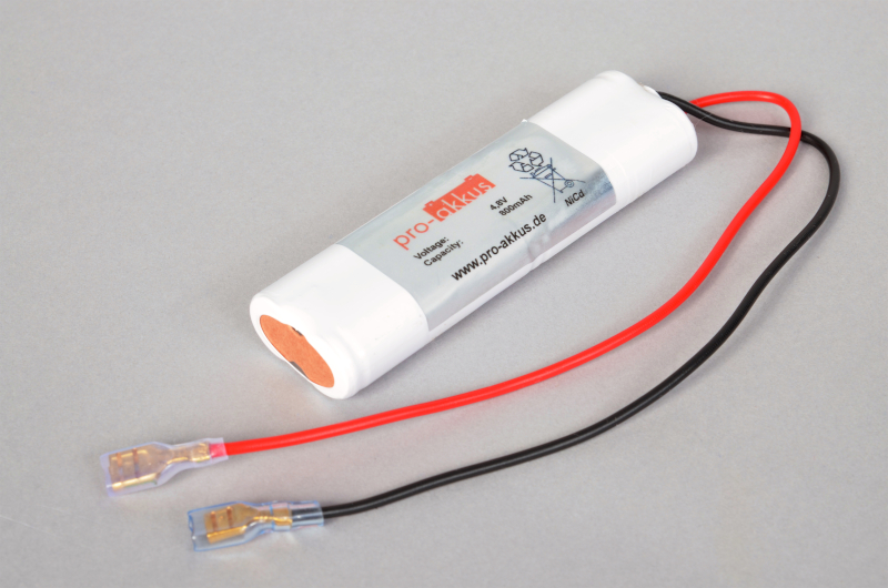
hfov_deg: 19.5
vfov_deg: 13.0
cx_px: 444
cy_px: 294
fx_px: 2585
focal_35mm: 105
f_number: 11
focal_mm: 70
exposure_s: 1/160
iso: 200
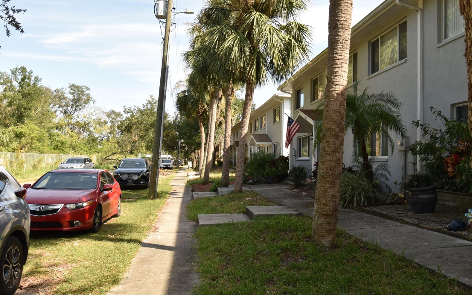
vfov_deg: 40.6
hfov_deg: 61.2
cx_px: 237
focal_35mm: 31
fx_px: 399
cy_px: 144
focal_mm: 20
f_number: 10
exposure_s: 1/200
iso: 400
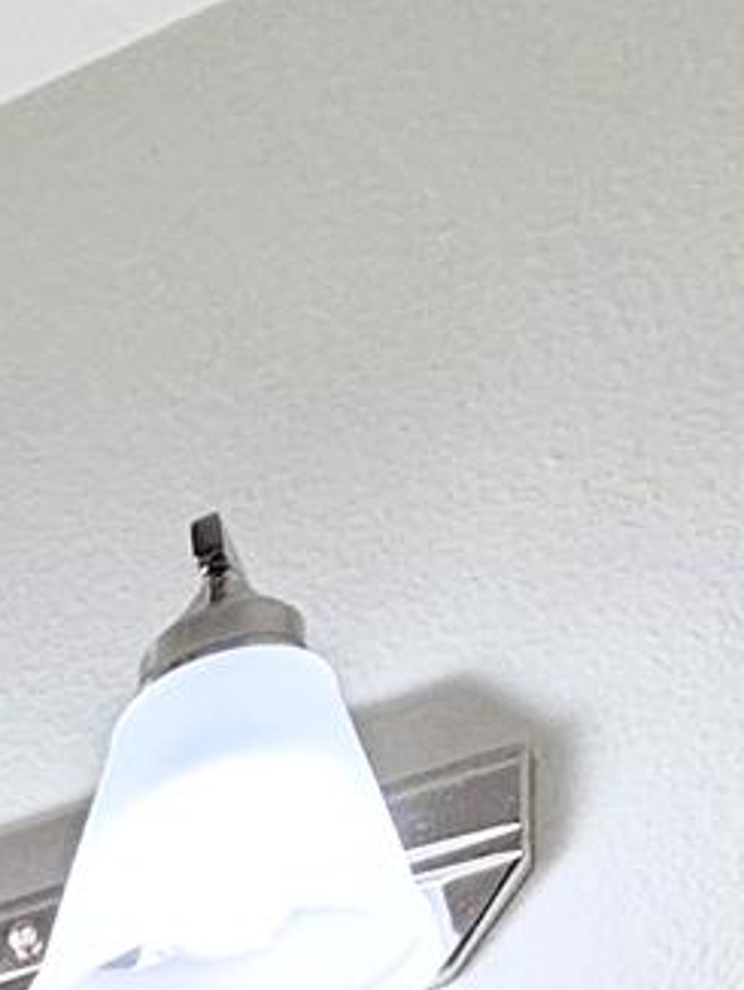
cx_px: -1192
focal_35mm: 85
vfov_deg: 14.7
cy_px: 2375
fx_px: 2433
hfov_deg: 12.4
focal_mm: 2.2
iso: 80
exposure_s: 1/120
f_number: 2.2
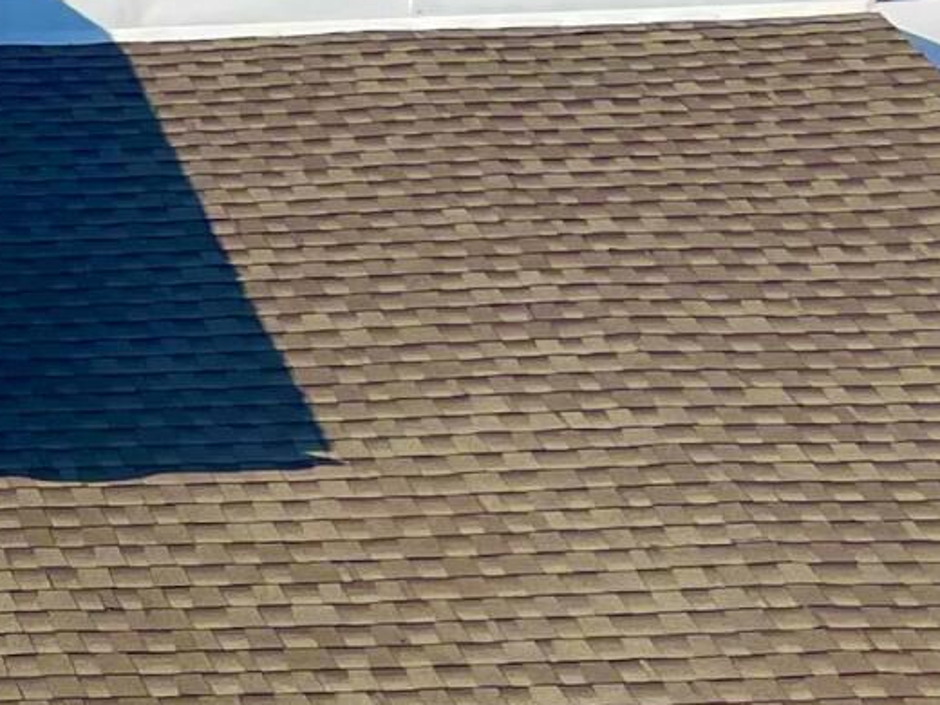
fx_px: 4073
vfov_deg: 9.8
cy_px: 822
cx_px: -1047
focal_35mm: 150
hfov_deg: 11.6
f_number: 1.6
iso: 32
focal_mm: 4.2
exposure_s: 1/3861
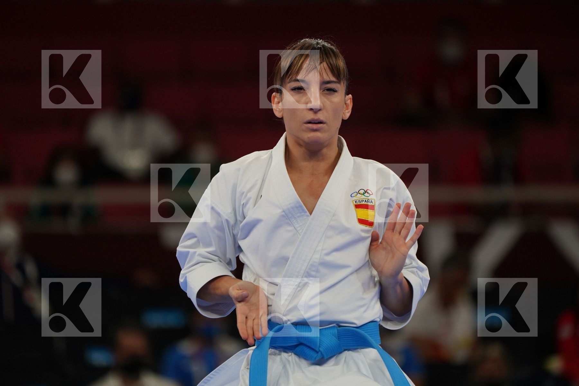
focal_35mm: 400
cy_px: 193
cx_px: 290
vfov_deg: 3.4
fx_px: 6433
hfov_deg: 5.2
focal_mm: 400
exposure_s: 1/500
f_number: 5.6
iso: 800
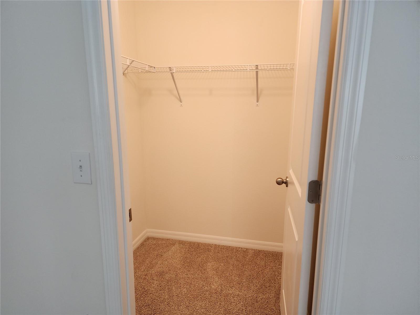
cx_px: 210
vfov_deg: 58.9
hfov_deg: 73.9
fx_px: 279
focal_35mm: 23
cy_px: 158
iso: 320
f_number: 1.8
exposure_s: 1/120
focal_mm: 6.4
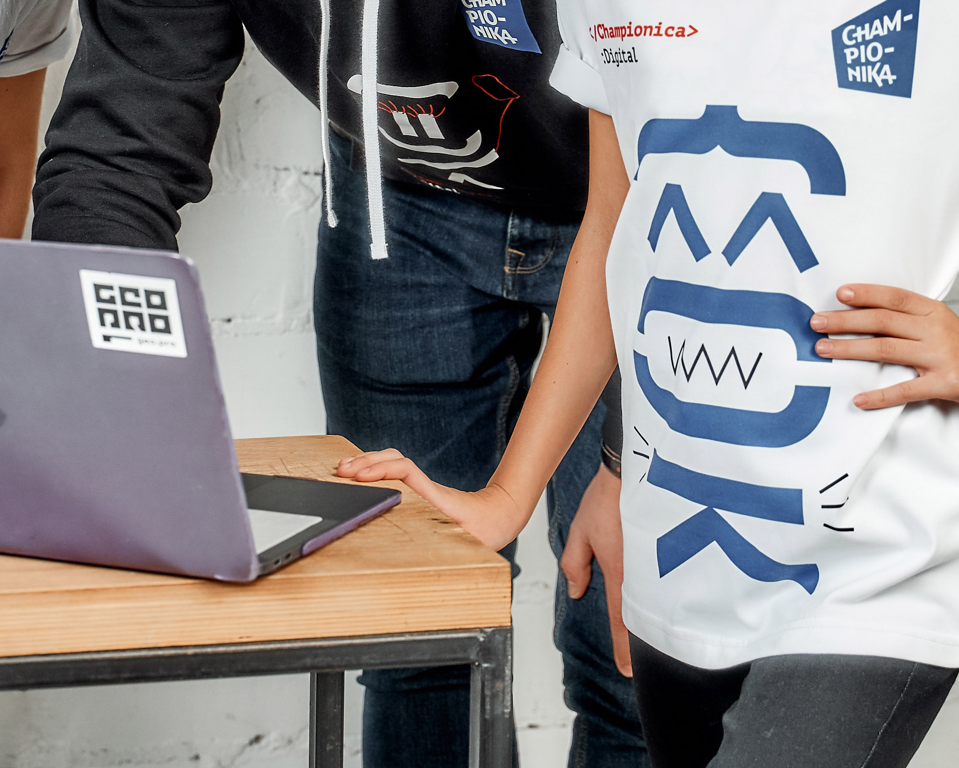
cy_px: 135
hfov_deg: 17.1
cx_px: 130
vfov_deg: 13.8
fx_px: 3151
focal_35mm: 111
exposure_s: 1/160
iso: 250
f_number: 3.5
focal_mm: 43
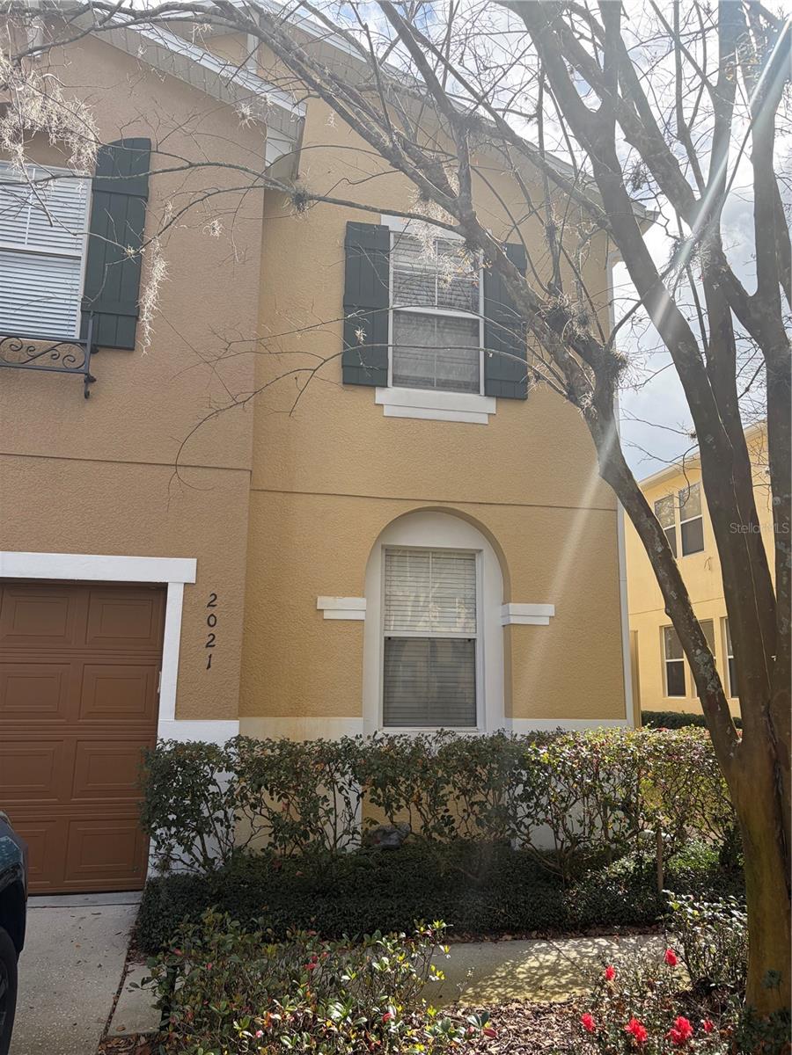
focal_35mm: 26
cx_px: 396
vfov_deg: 67.3
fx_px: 793
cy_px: 528
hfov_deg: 53.1
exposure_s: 1/1667
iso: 50
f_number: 1.6
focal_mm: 5.96
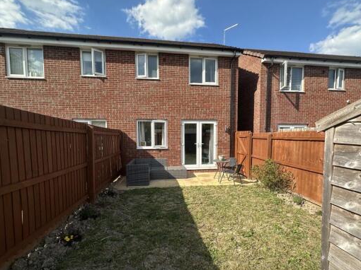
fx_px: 167
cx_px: 182
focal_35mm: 16
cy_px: 144
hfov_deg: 94.5
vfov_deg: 78.0
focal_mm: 2.22
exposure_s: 1/1125
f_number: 2.2
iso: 40
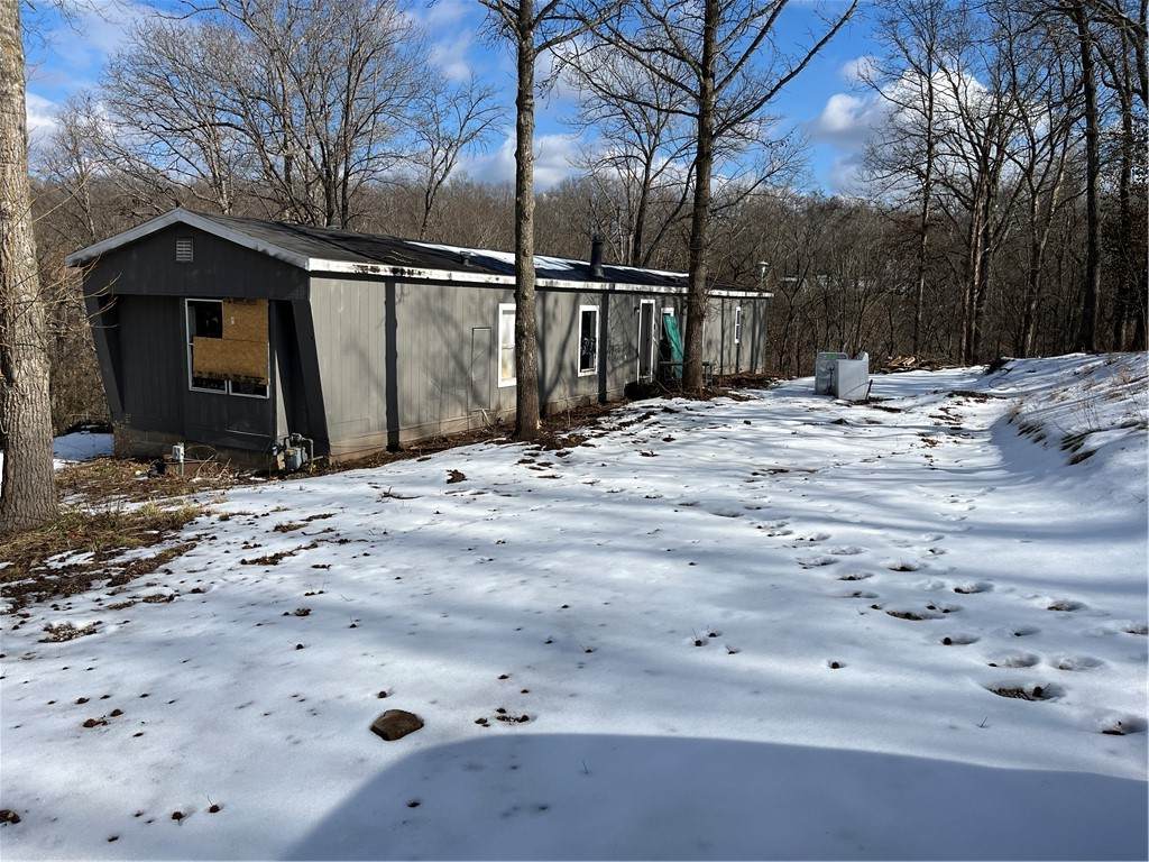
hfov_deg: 67.3
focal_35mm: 26
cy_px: 431
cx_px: 574
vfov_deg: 53.1
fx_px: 863
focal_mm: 5.1
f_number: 1.6
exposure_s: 1/5319
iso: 50
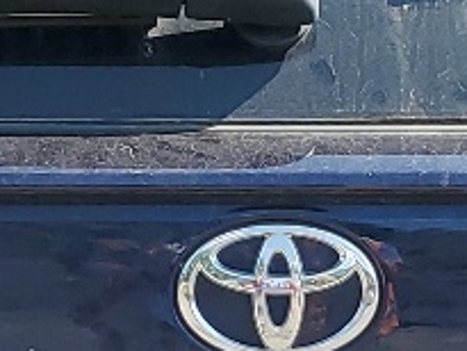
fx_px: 2740
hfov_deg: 9.7
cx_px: 235
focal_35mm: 203
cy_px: 490
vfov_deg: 7.2
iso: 50
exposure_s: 1/1111
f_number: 1.5
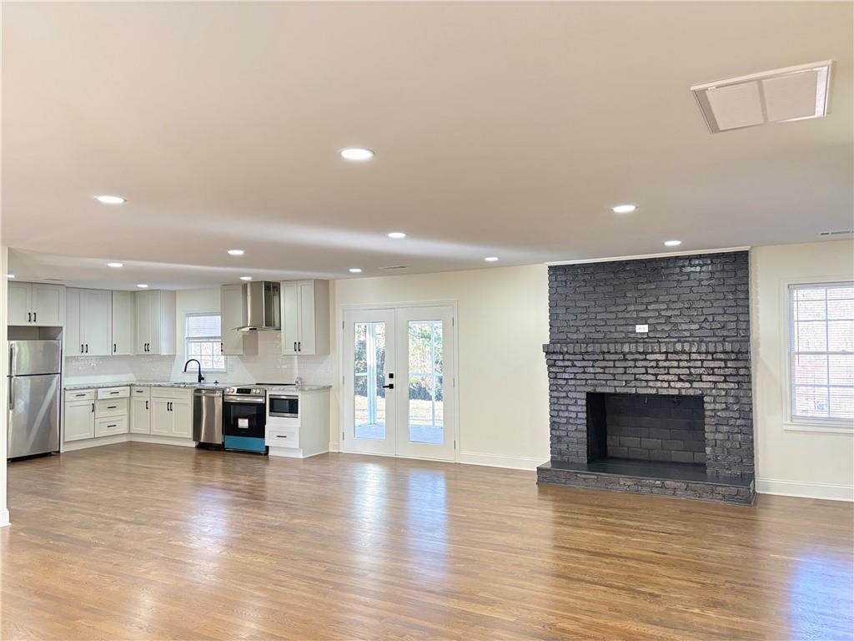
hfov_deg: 67.3
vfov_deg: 53.1
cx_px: 427
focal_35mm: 26
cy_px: 320
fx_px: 641
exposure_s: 1/120
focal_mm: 5.96
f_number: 1.6
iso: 250
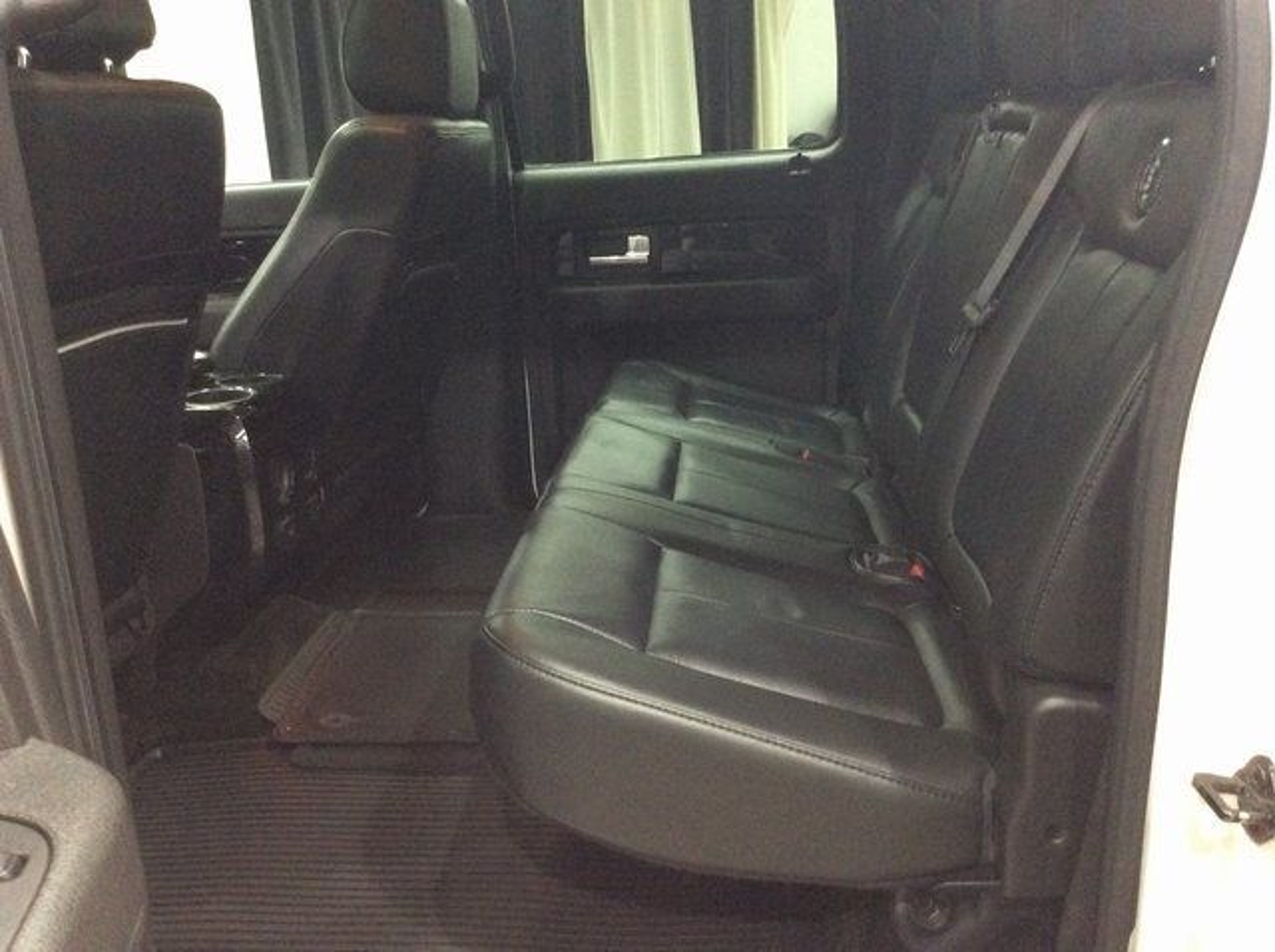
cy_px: 476
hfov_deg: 56.9
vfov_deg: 44.1
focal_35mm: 32
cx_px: 638
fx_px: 1177
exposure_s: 1/15
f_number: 2.4
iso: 250
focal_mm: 3.3
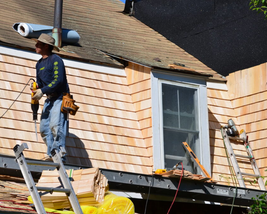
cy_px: 107
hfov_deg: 12.3
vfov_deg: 9.8
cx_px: 131
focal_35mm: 157
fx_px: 1240
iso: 100
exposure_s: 1/200
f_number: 11
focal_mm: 92
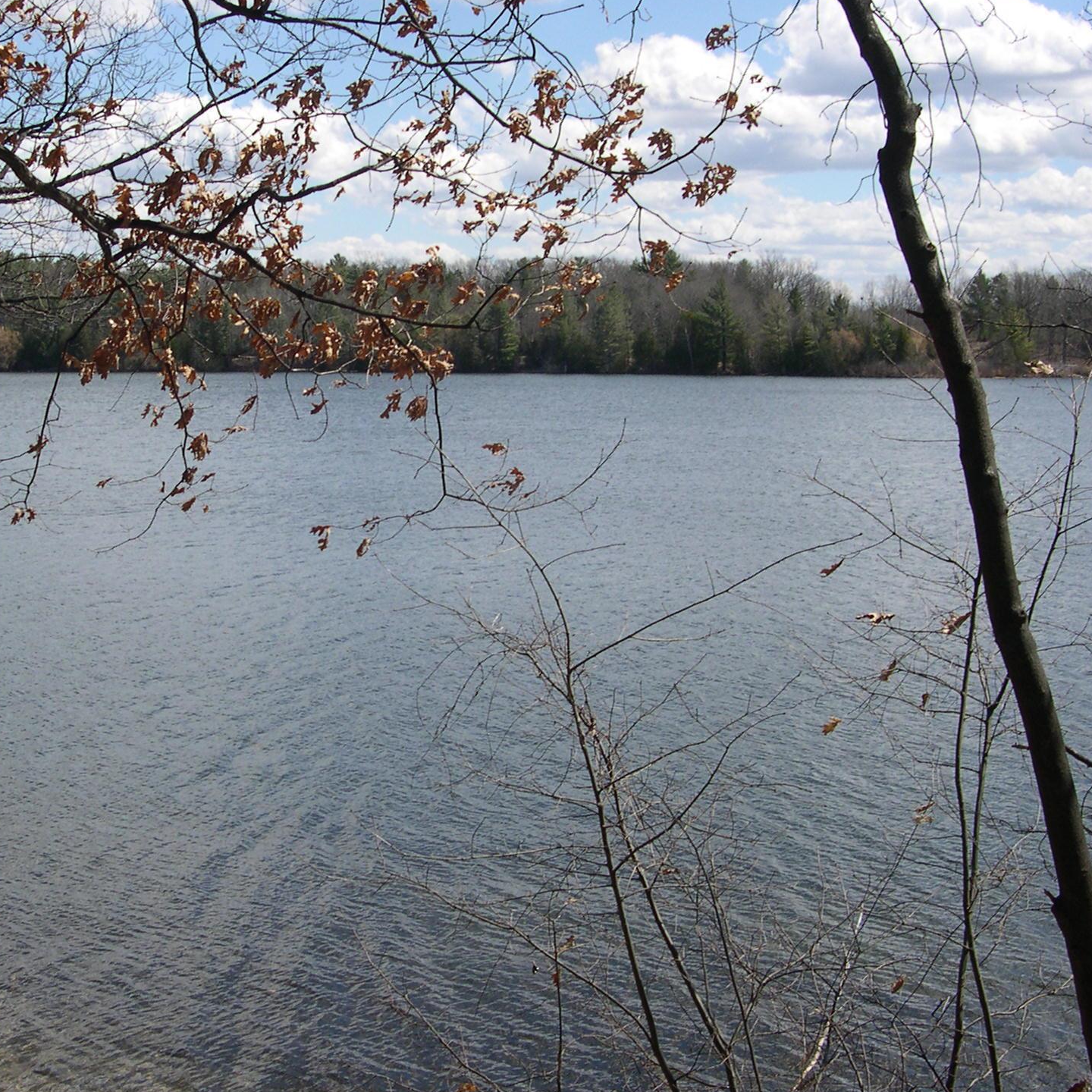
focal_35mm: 53
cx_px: 317
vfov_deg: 32.2
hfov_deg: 31.8
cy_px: 540
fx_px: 1892
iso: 100
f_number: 7.6
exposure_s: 1/220
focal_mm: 8
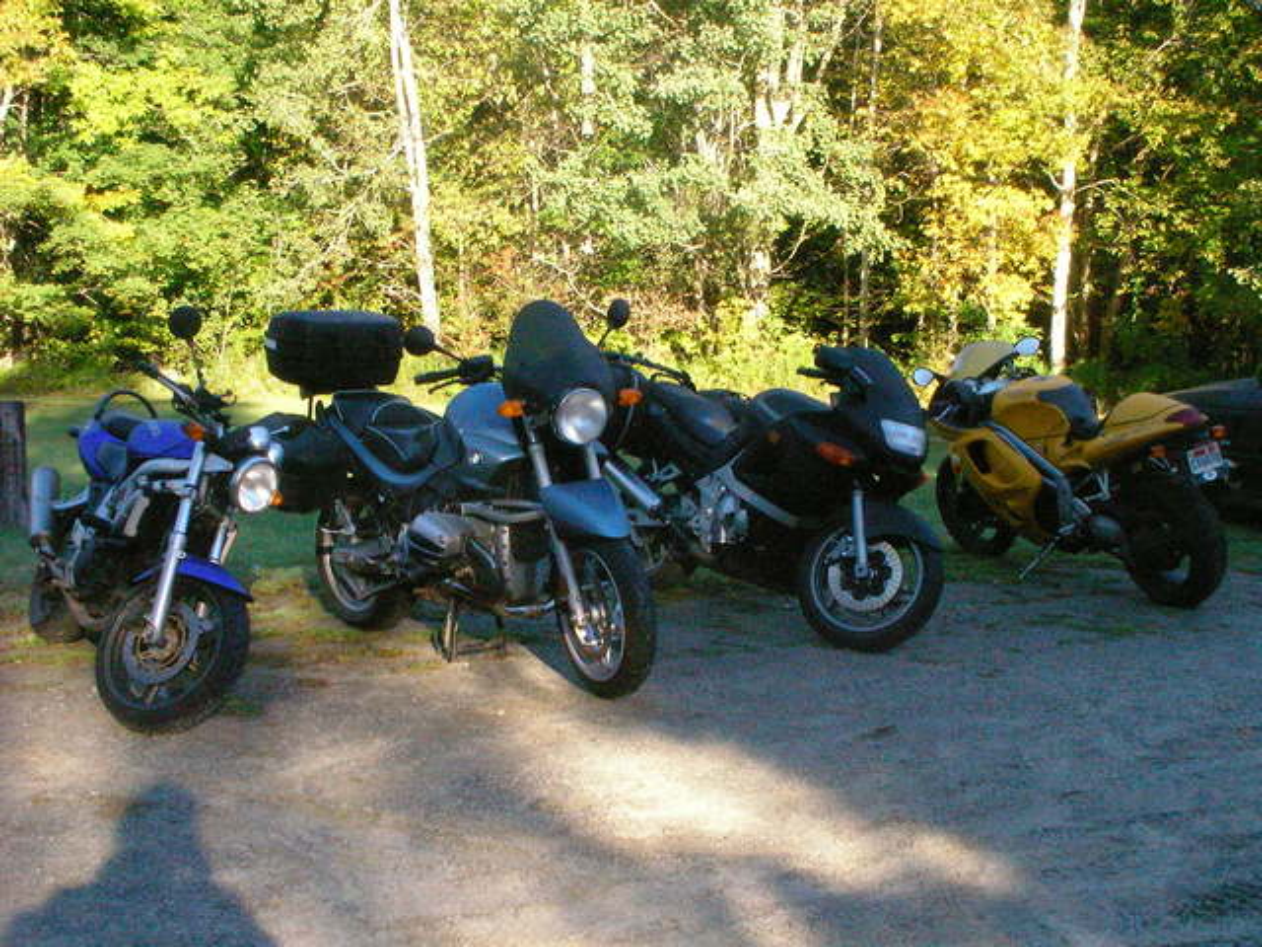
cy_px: 474
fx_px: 1932
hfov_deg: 36.2
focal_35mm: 53
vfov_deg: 27.5
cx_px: 631
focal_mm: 8.8
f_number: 5.7
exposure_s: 1/297
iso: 400
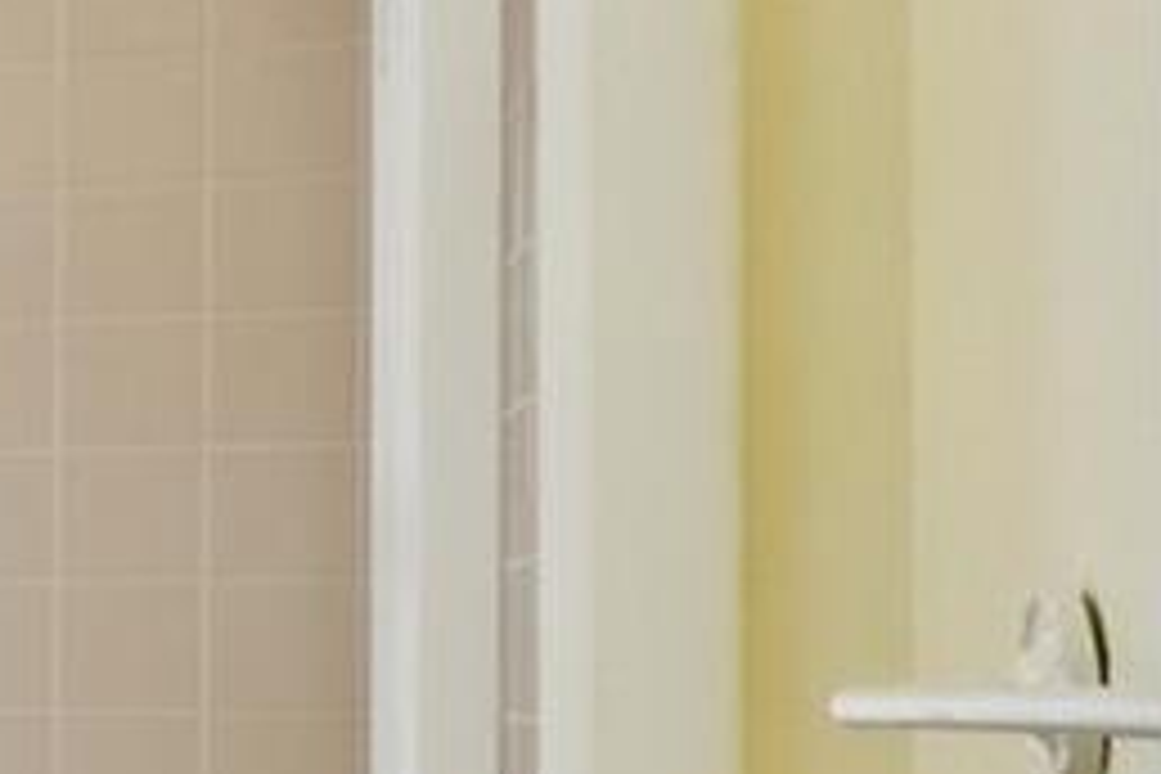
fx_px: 3805
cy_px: 648
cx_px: -1854
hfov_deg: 12.4
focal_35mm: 118
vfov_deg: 11.6
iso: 800
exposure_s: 1/125
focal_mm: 19
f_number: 8
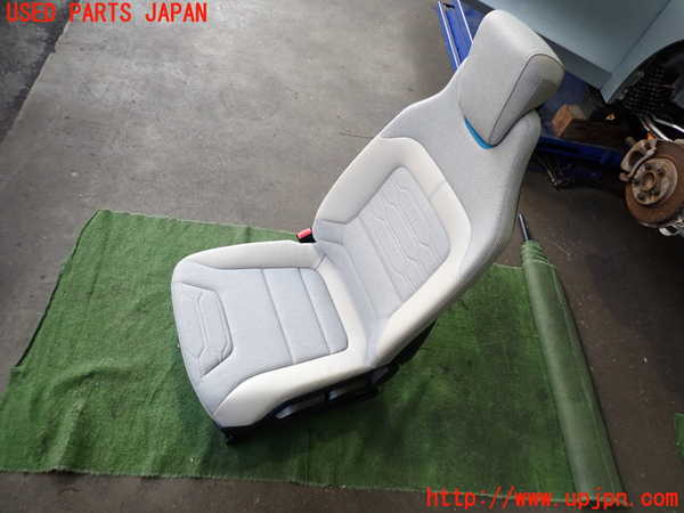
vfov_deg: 54.9
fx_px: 494
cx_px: 342
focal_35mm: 25
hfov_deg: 69.4
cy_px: 256
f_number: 2
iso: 200
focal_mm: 4.5
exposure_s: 1/125
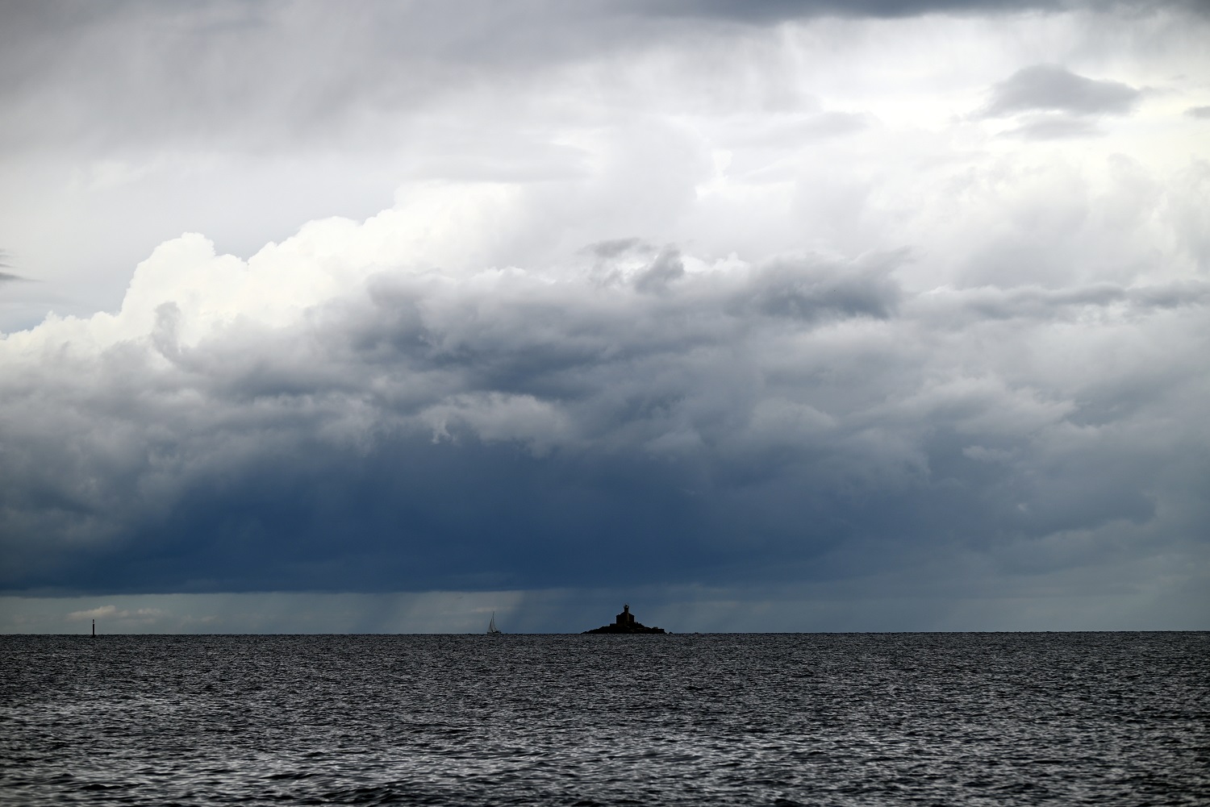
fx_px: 3698
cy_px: 404
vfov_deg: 12.5
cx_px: 605
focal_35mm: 110
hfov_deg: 18.6
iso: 100
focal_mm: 110
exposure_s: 1/500
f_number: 5.6
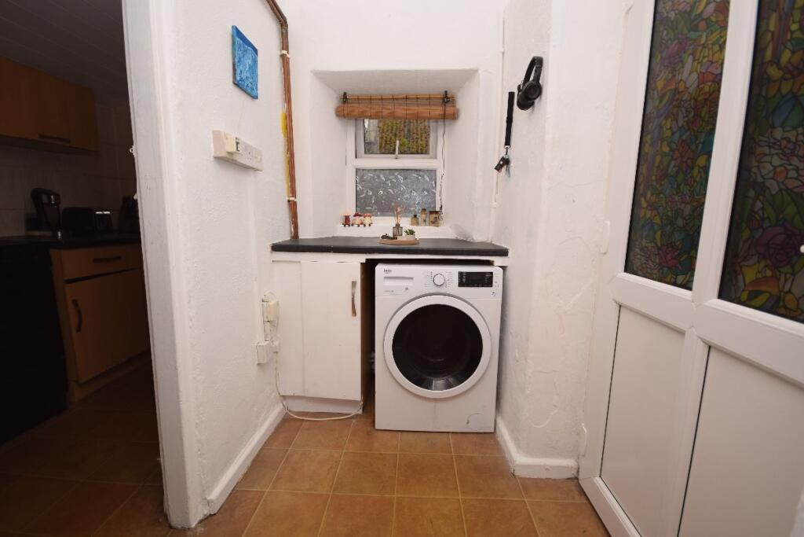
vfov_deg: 77.3
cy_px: 268
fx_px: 335
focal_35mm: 15
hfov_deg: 100.4
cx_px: 402
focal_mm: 10
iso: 100
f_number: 4
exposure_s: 1/60
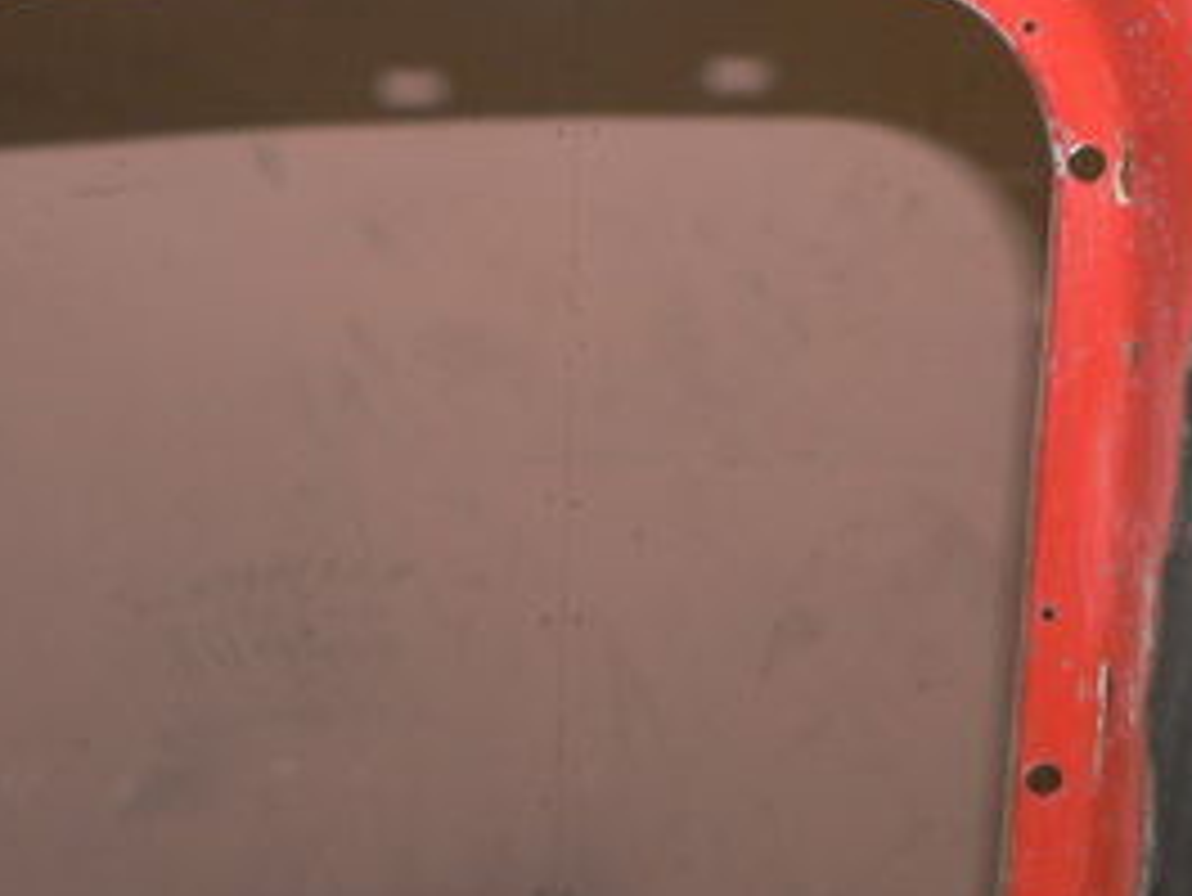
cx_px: 522
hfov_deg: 22.5
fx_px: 2997
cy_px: -90
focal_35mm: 87
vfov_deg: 16.5
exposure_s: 1/30
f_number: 2.8
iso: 100
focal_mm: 6
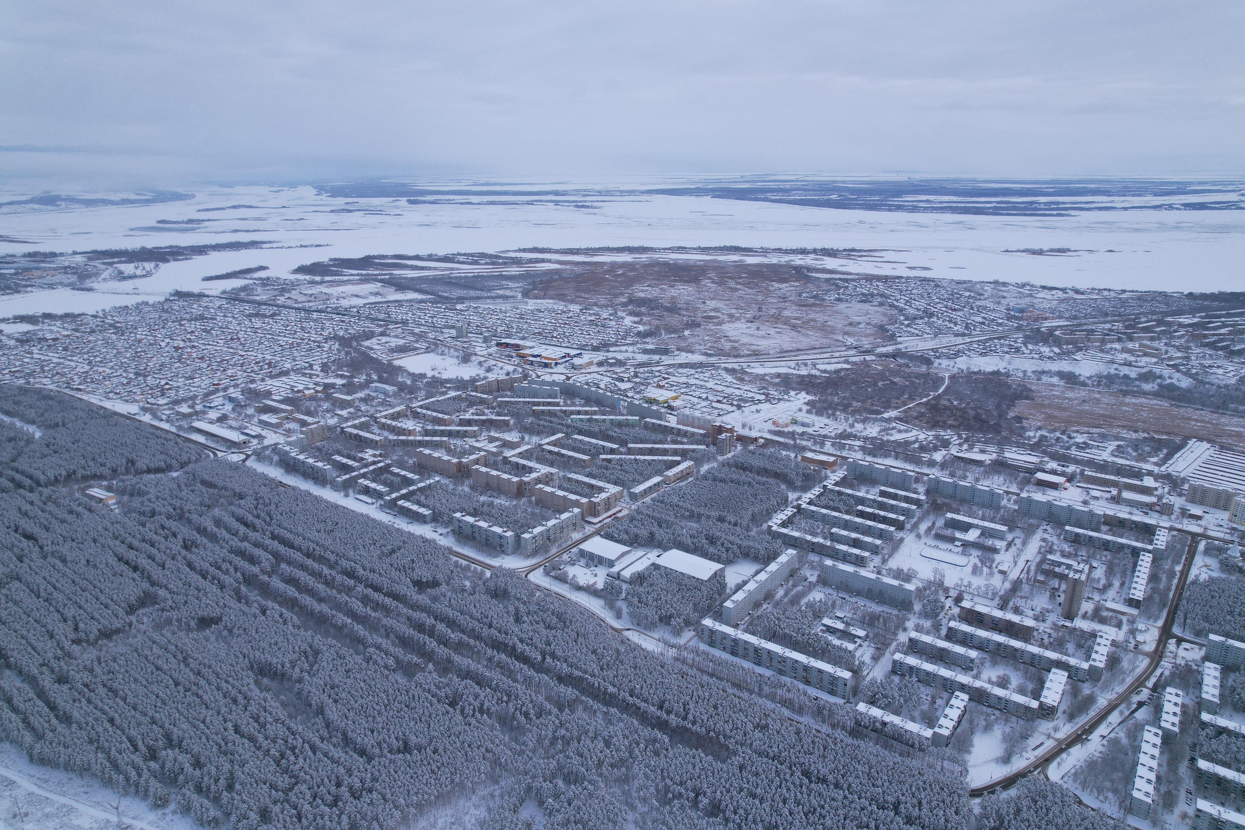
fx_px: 761
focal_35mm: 22
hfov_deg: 78.6
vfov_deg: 57.2
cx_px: 622
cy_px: 415
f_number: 2.8
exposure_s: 1/160
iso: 100
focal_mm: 8.38
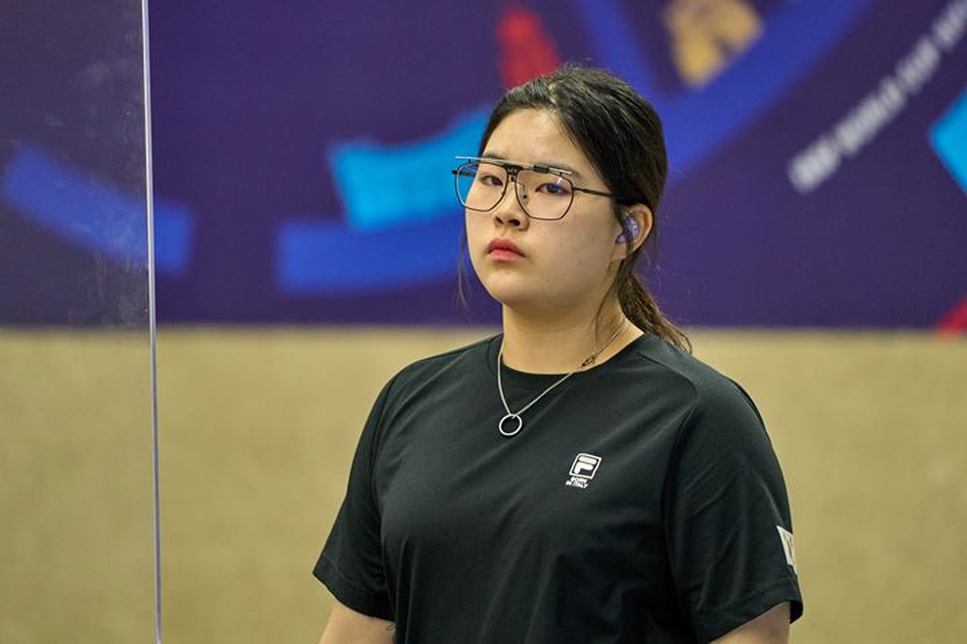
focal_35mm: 600
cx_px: 484
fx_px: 16115
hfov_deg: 3.4
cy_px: 322
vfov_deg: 2.3
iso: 4000
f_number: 6.3
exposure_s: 1/400
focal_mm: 600
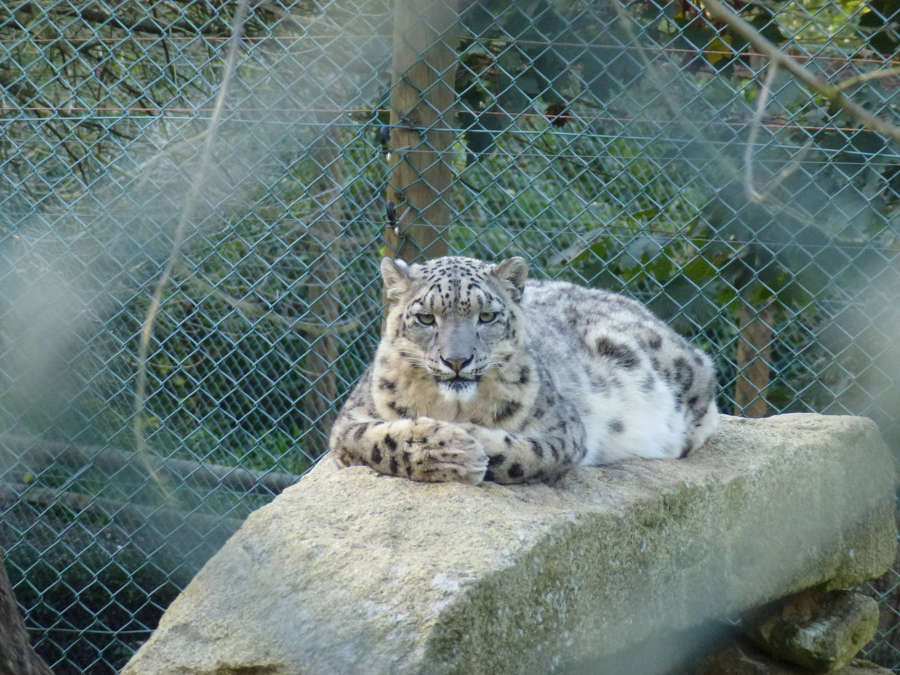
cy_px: 338
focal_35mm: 384
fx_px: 9984
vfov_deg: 3.9
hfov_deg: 5.2
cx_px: 450
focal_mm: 68.8
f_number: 5.9
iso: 400
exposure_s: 1/125
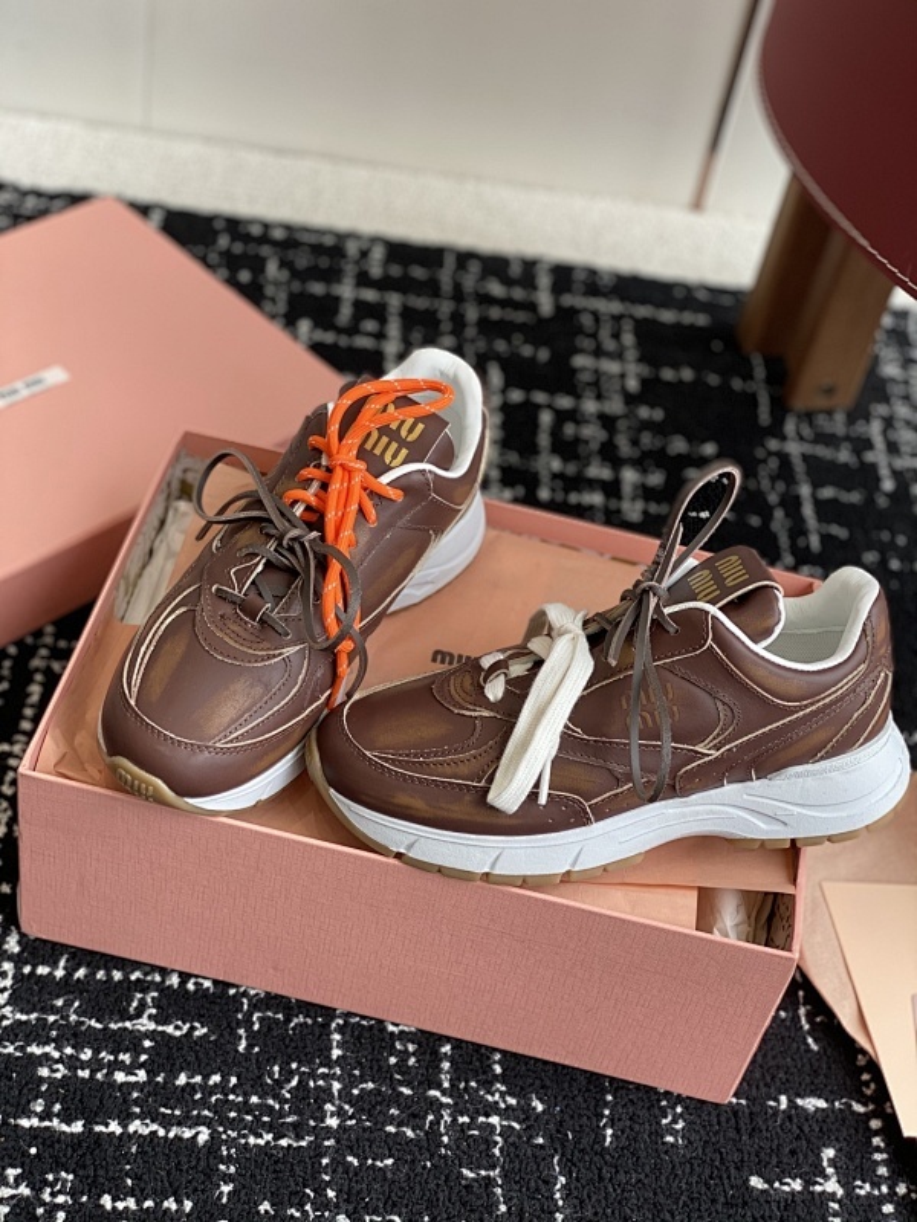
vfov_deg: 36.8
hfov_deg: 28.0
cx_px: 458
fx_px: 1837
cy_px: 611
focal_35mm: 52
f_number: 2
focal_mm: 6
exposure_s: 1/131
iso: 20
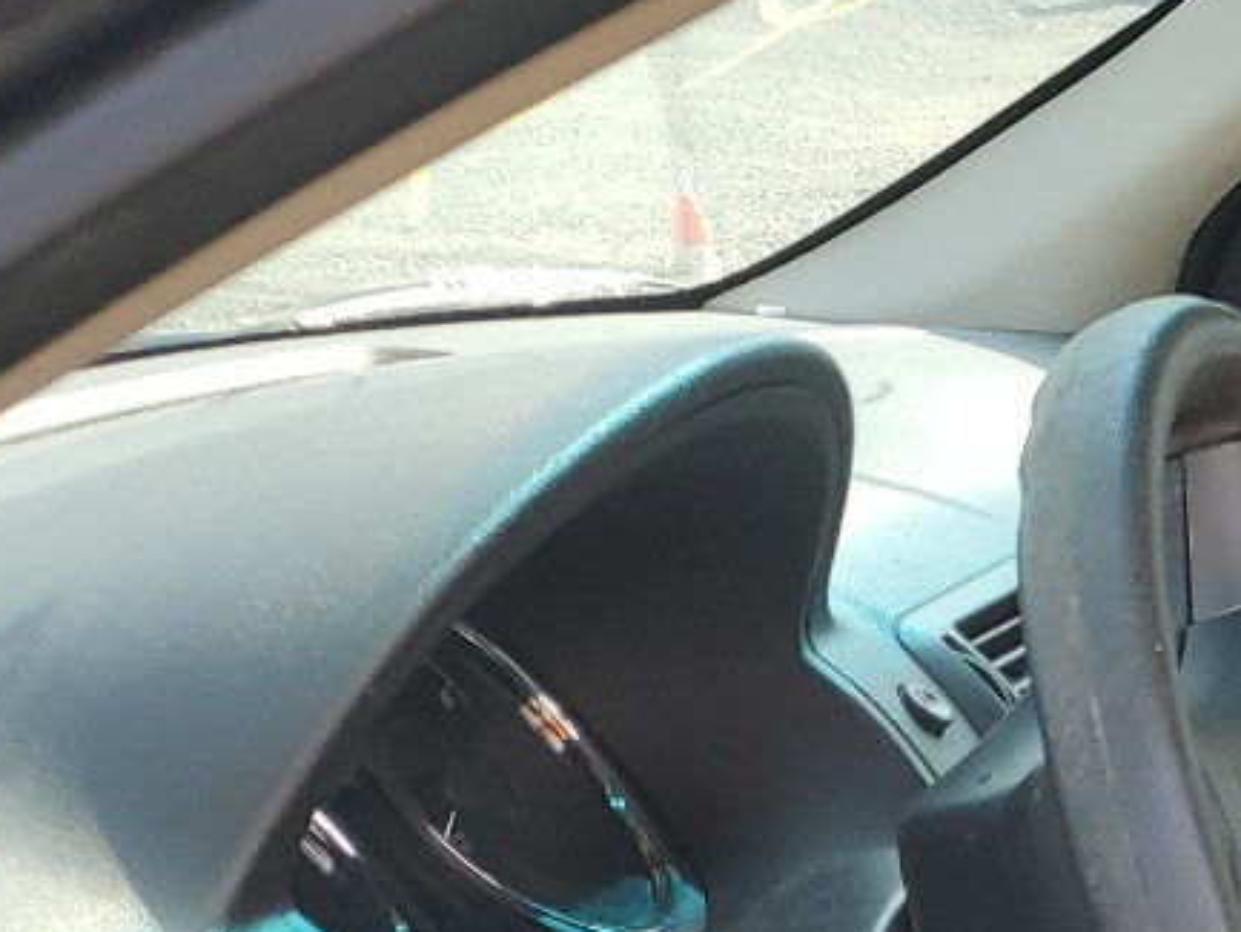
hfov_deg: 18.0
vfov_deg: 13.8
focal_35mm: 96
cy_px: 1660
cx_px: 1932
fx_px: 3443
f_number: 1.5
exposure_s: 1/345
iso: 50
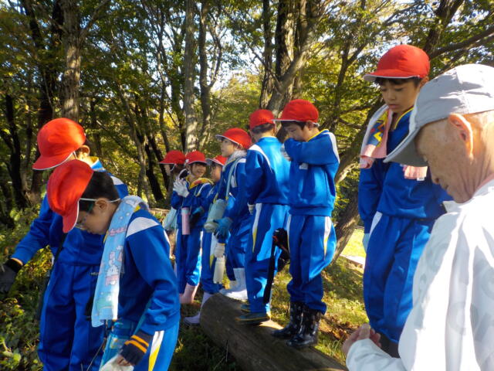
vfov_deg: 46.8
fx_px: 428
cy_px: 186
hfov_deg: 60.0
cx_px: 247
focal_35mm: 30
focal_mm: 4.1
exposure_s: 1/200
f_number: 3.3
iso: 125
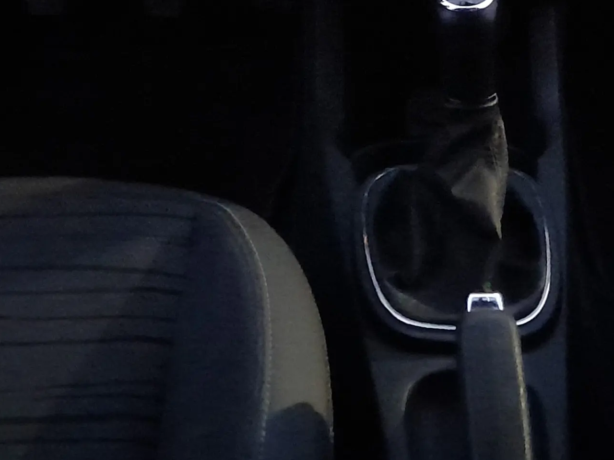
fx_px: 1330
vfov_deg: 17.8
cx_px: 397
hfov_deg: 25.9
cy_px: -208
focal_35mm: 75
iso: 2000
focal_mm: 4.6
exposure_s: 1/10
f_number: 2
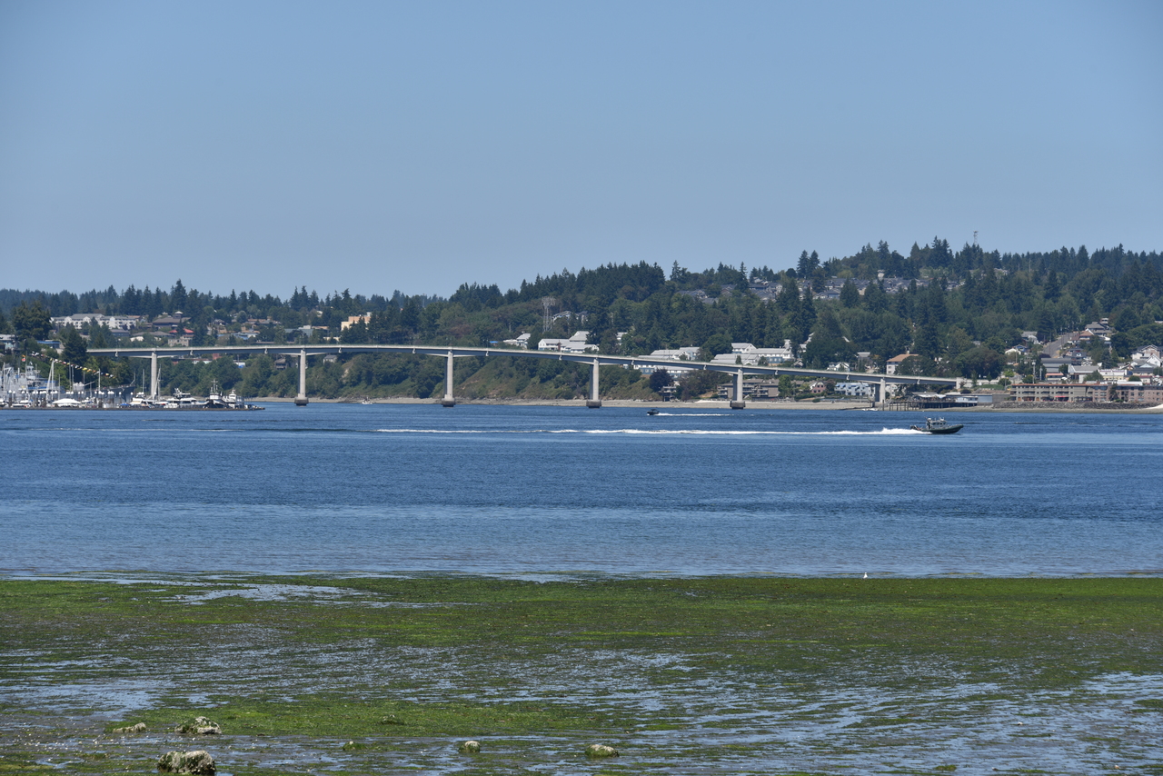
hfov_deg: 13.7
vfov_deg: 9.2
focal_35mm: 150
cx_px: 582
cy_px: 388
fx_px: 4847
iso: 100
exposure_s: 1/320
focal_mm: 150
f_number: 9
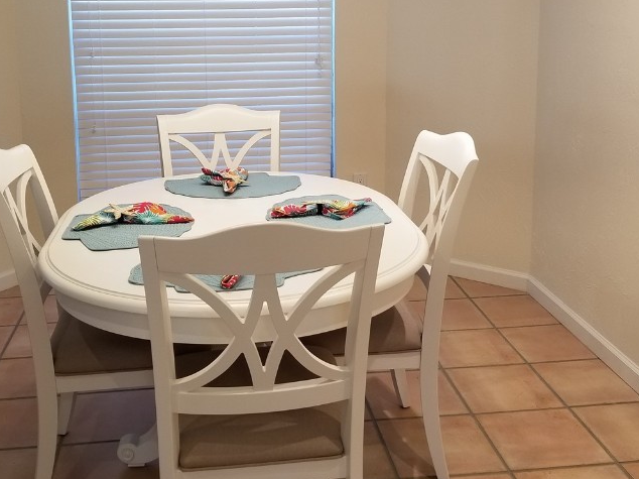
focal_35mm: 42
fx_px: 775
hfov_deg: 44.8
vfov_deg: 33.8
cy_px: 134
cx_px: 313
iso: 100
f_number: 1.7
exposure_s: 1/60
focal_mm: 4.25
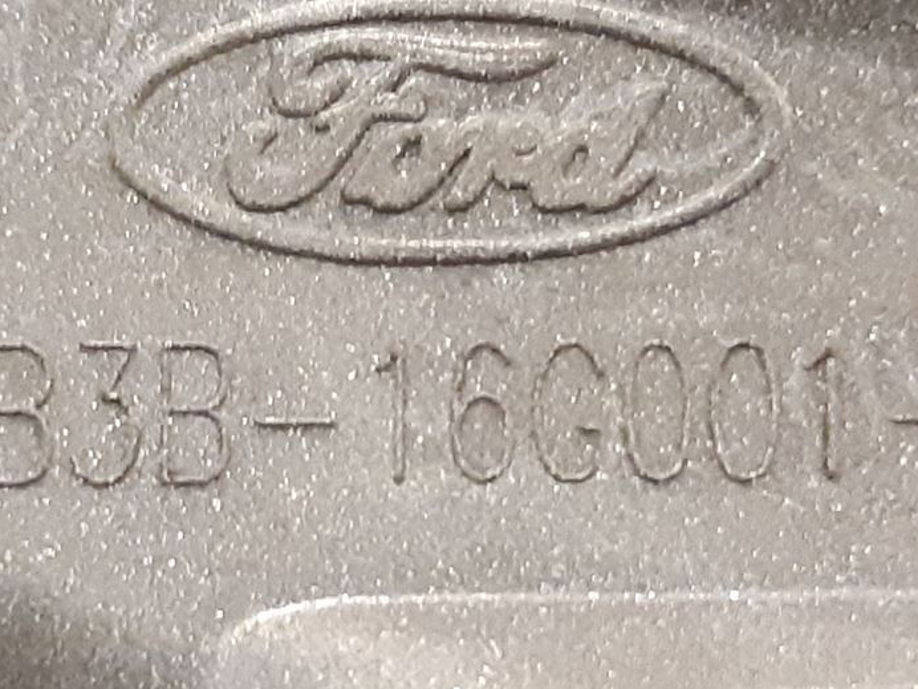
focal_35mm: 77
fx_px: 2042
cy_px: 340
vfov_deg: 19.1
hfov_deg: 25.3
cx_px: 464
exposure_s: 1/25
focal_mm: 3.93
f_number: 1.7
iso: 400
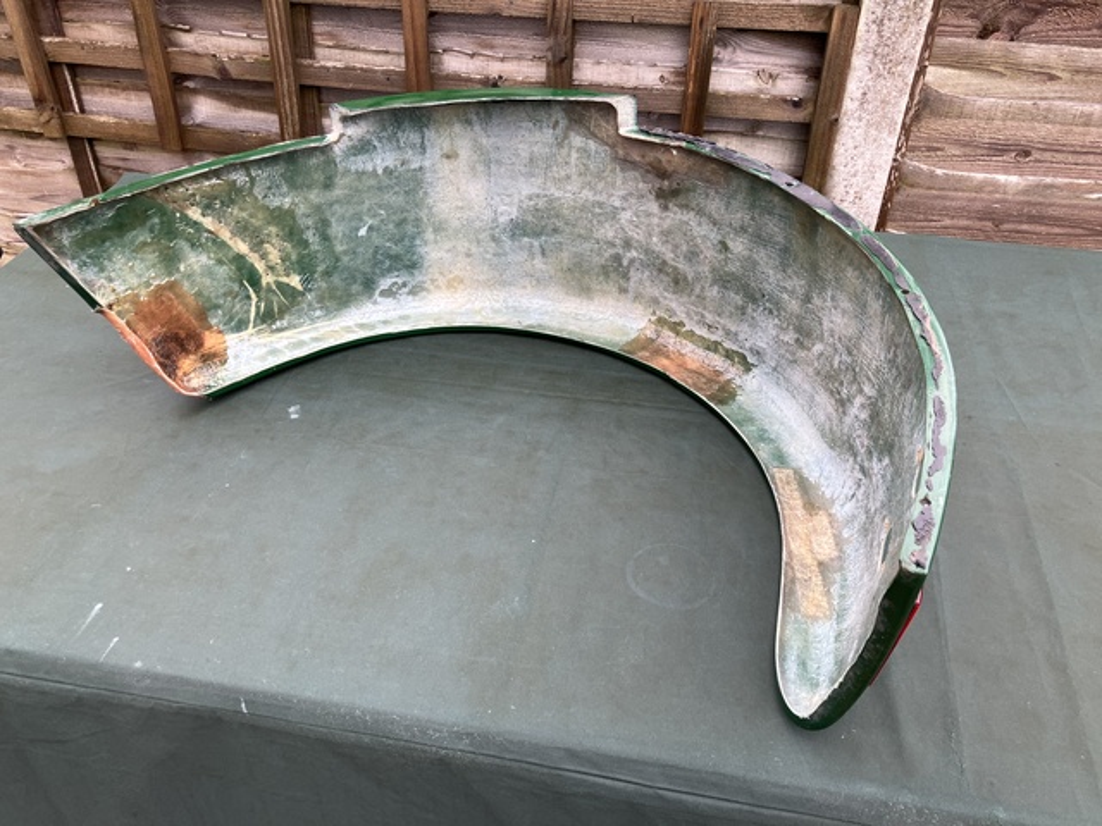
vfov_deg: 49.7
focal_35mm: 28
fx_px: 891
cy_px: 413
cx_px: 551
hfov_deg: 63.4
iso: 25
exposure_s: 1/121
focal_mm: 3.99
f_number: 1.8
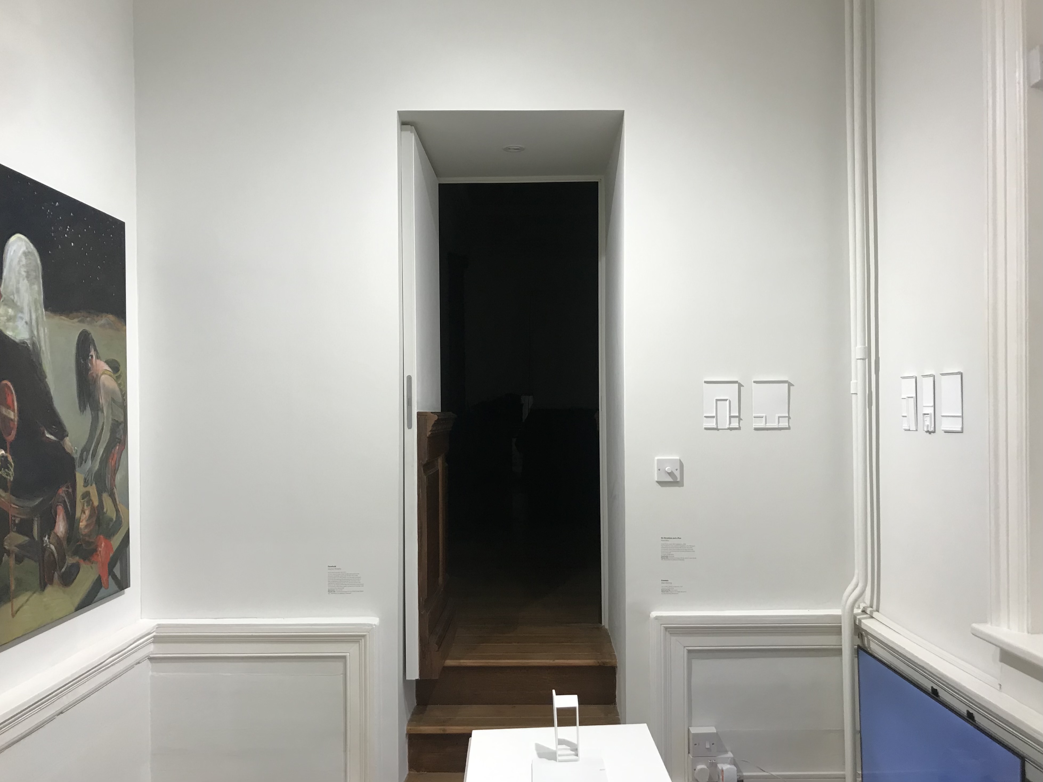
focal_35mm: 28
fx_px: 844
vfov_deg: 49.7
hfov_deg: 63.4
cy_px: 391
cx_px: 522
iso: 25
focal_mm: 3.99
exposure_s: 1/33
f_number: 1.8
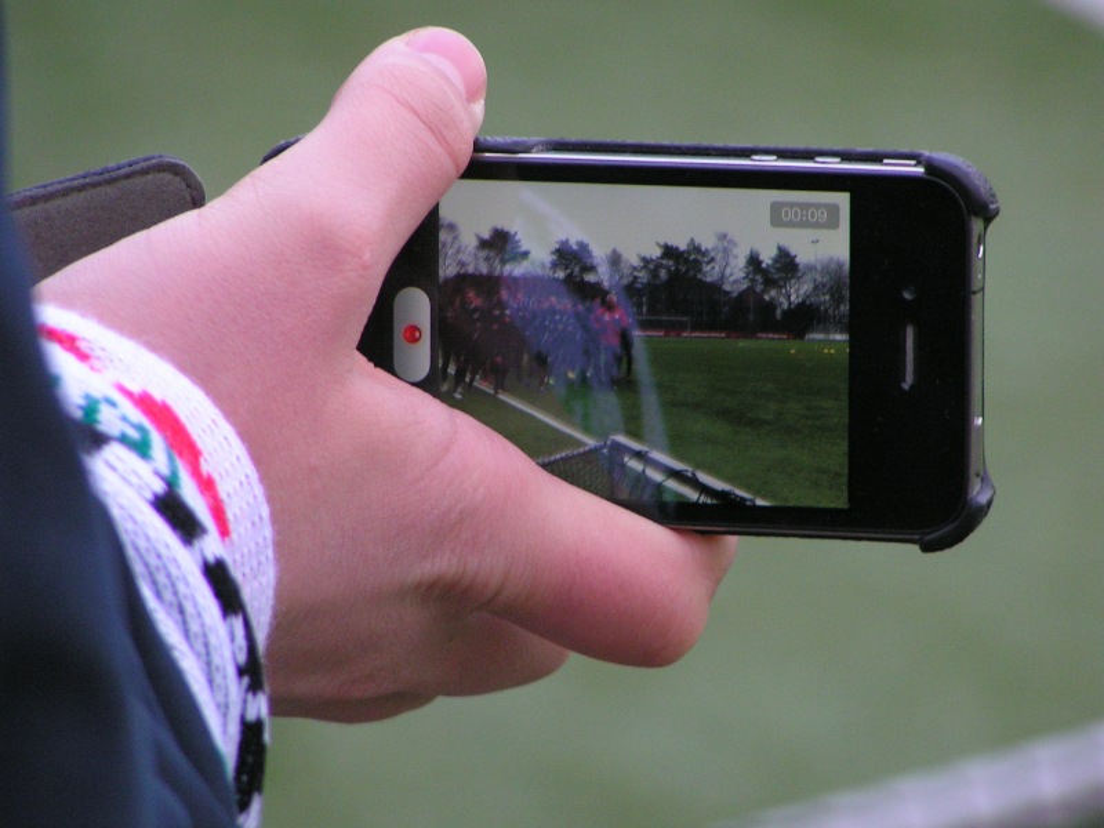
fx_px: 12119
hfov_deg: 5.2
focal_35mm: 380
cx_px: 552
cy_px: 414
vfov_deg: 3.9
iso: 200
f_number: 3.5
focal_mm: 58
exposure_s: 1/125
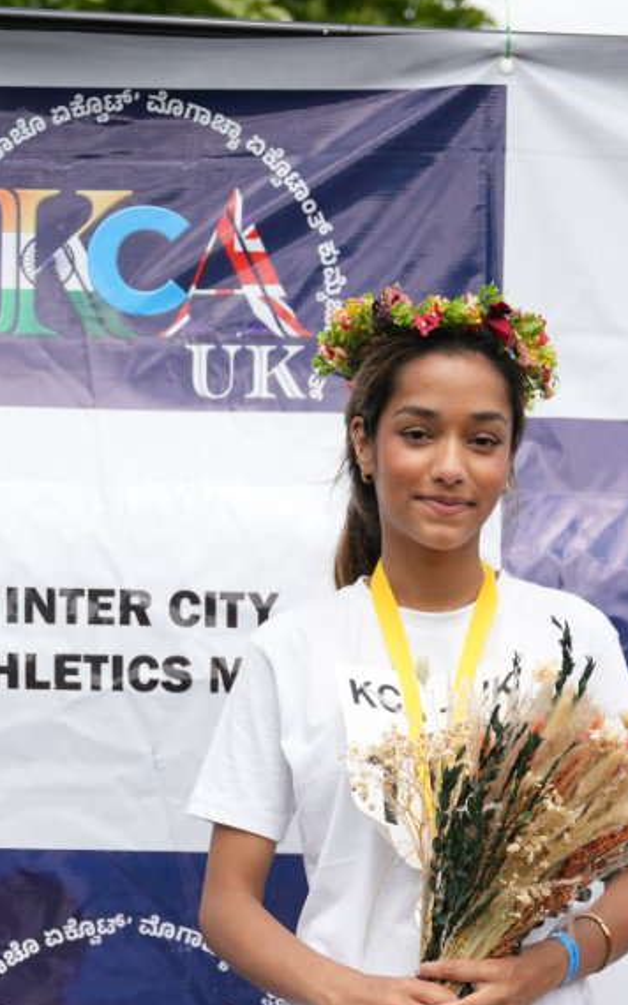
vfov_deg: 20.4
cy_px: 1175
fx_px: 2630
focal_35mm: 96
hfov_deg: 13.6
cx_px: 418
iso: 250
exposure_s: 1/2000
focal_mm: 35
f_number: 2.8
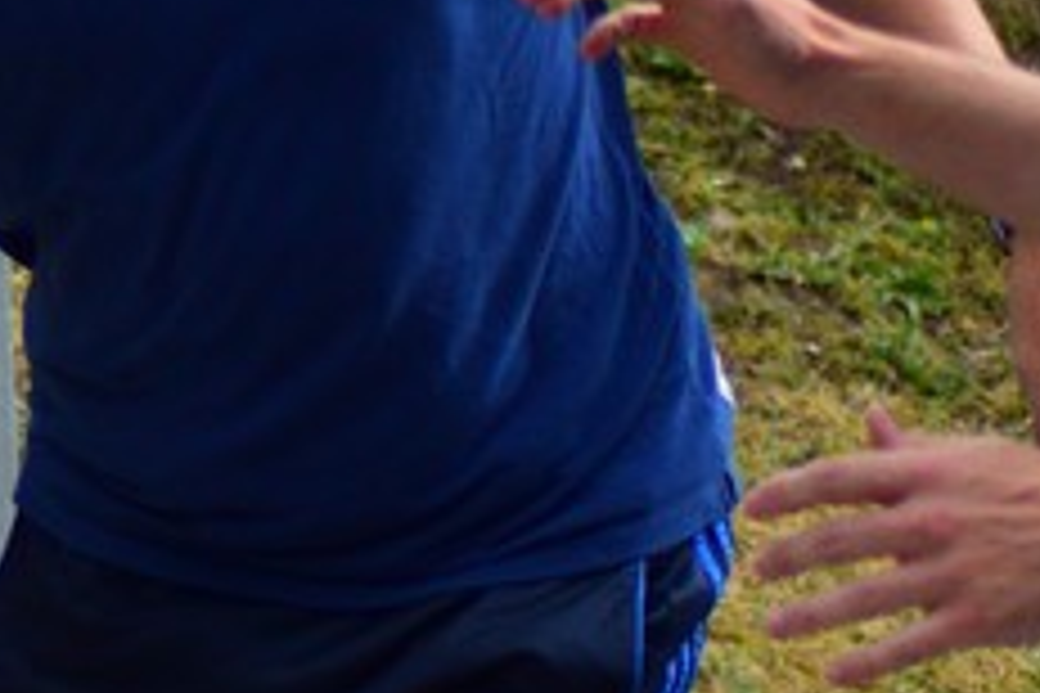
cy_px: 97
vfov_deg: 3.0
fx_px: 13432
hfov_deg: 4.4
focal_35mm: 465
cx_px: -797
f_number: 4
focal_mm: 70
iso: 360
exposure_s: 1/1250
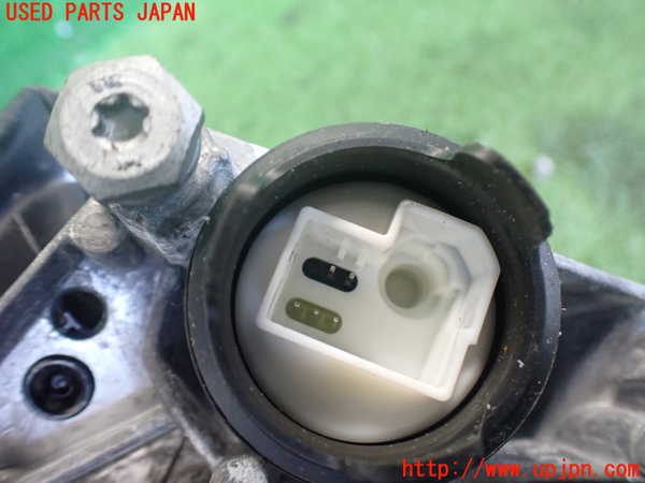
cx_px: 322
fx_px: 559
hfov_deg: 60.0
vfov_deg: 46.8
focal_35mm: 30
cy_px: 242
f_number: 2.3
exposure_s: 1/60
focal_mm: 5.4
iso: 800
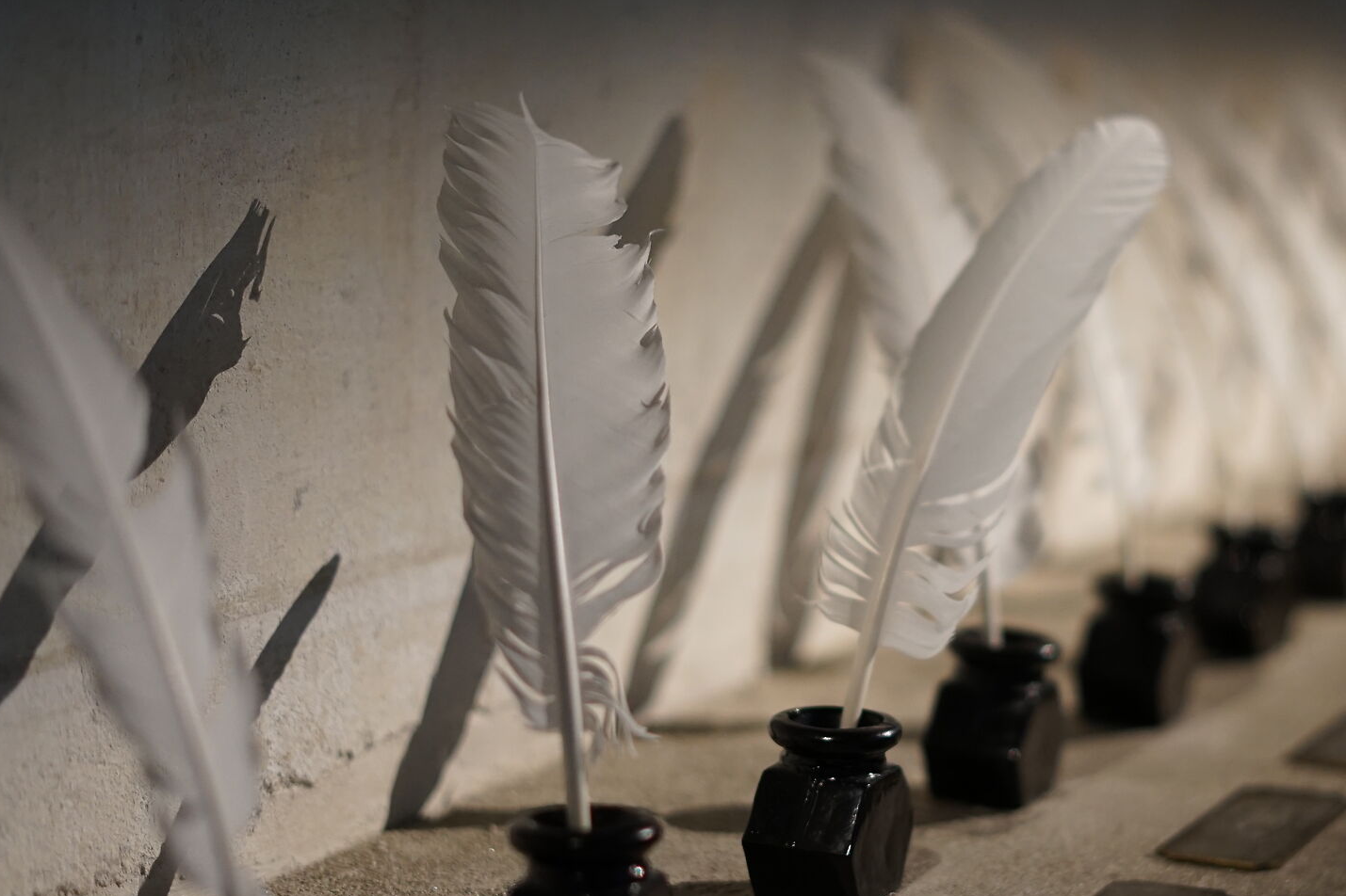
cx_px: 954
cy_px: 533
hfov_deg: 24.0
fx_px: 3140
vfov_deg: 16.2
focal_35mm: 84
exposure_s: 1/60
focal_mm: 50
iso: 800
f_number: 1.8
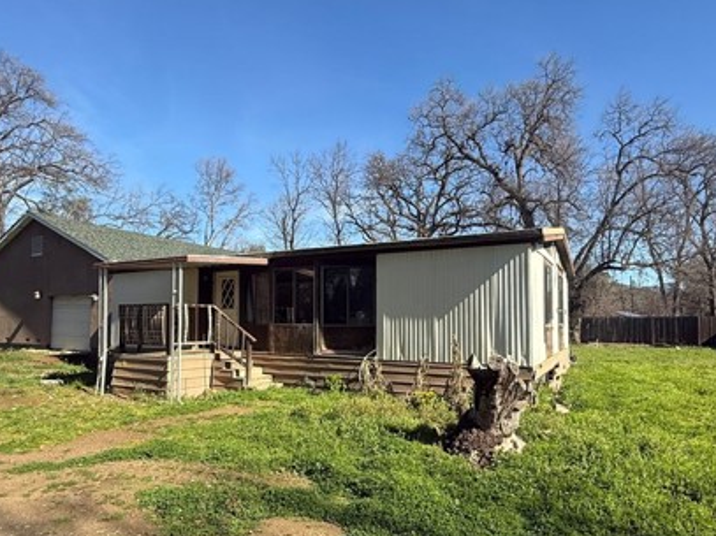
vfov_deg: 60.8
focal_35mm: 22
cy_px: 304
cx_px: 378
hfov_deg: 76.3
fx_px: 455
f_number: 2.2
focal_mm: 2.22
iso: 50
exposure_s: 1/1125
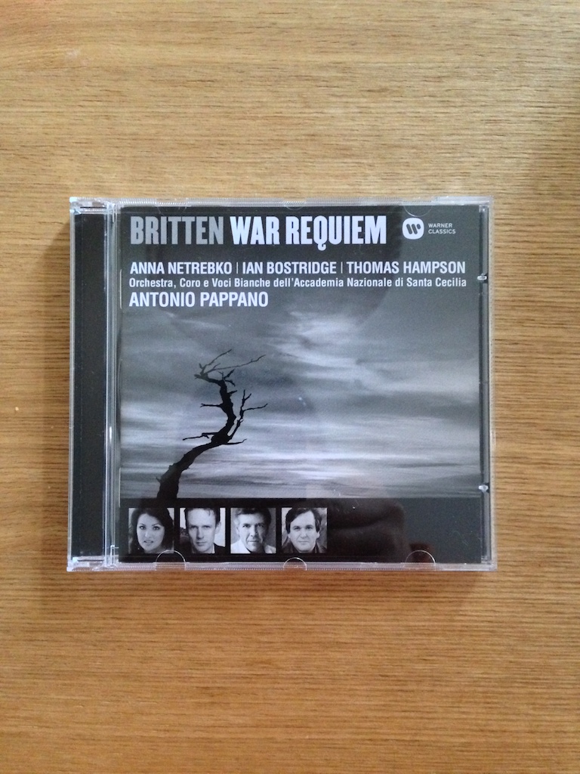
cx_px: 290
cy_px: 387
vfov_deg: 55.4
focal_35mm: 33
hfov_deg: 42.9
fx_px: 737
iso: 800
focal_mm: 4.12
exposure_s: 1/15
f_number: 2.4
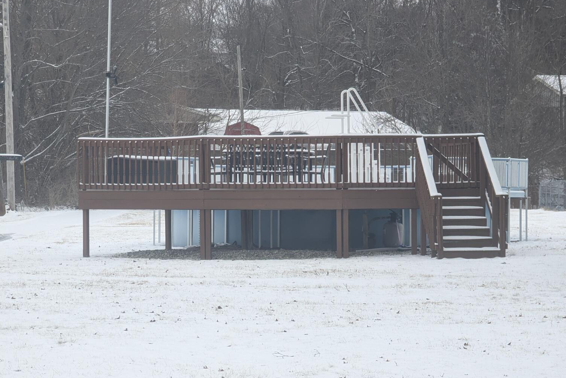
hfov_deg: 14.0
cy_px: 318
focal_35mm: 147
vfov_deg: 9.3
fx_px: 2311
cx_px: 283
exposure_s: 1/214
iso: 40
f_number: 3.5
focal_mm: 19
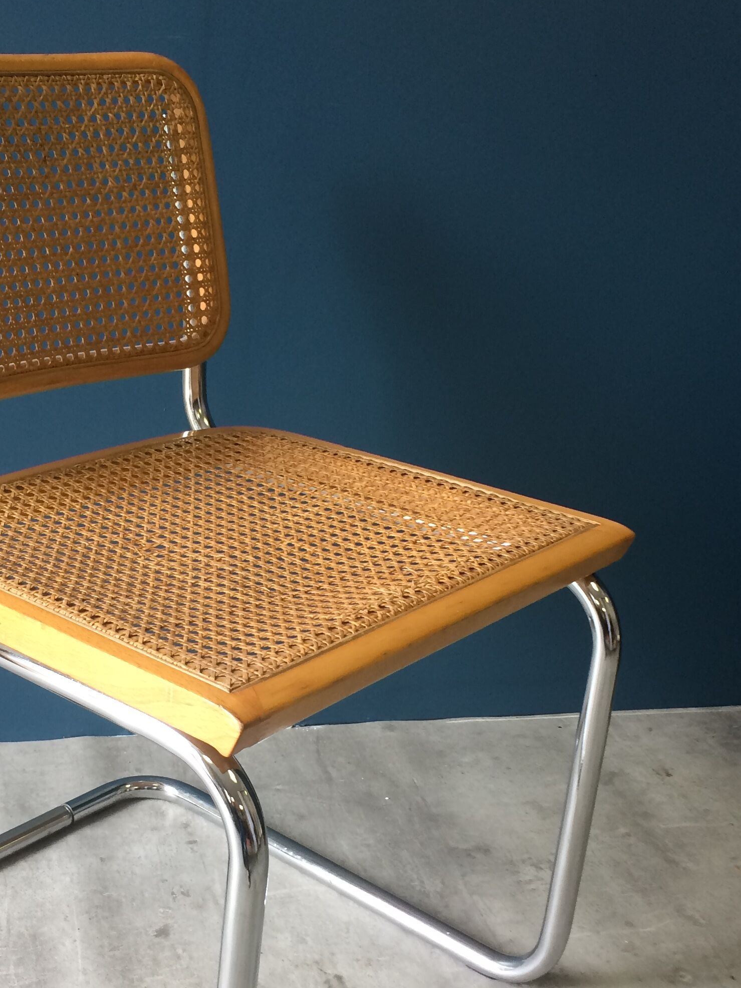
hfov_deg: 30.0
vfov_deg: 39.6
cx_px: 244
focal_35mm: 48
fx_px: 1370
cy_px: 571
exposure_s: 1/33
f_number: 2.2
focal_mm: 4.15
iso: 32
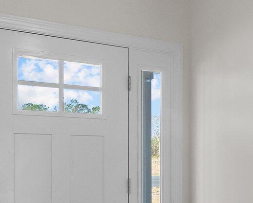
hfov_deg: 31.8
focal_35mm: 54
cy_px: 153
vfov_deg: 27.7
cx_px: 257
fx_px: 405
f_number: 4
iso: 400
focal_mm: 7
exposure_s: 1/60
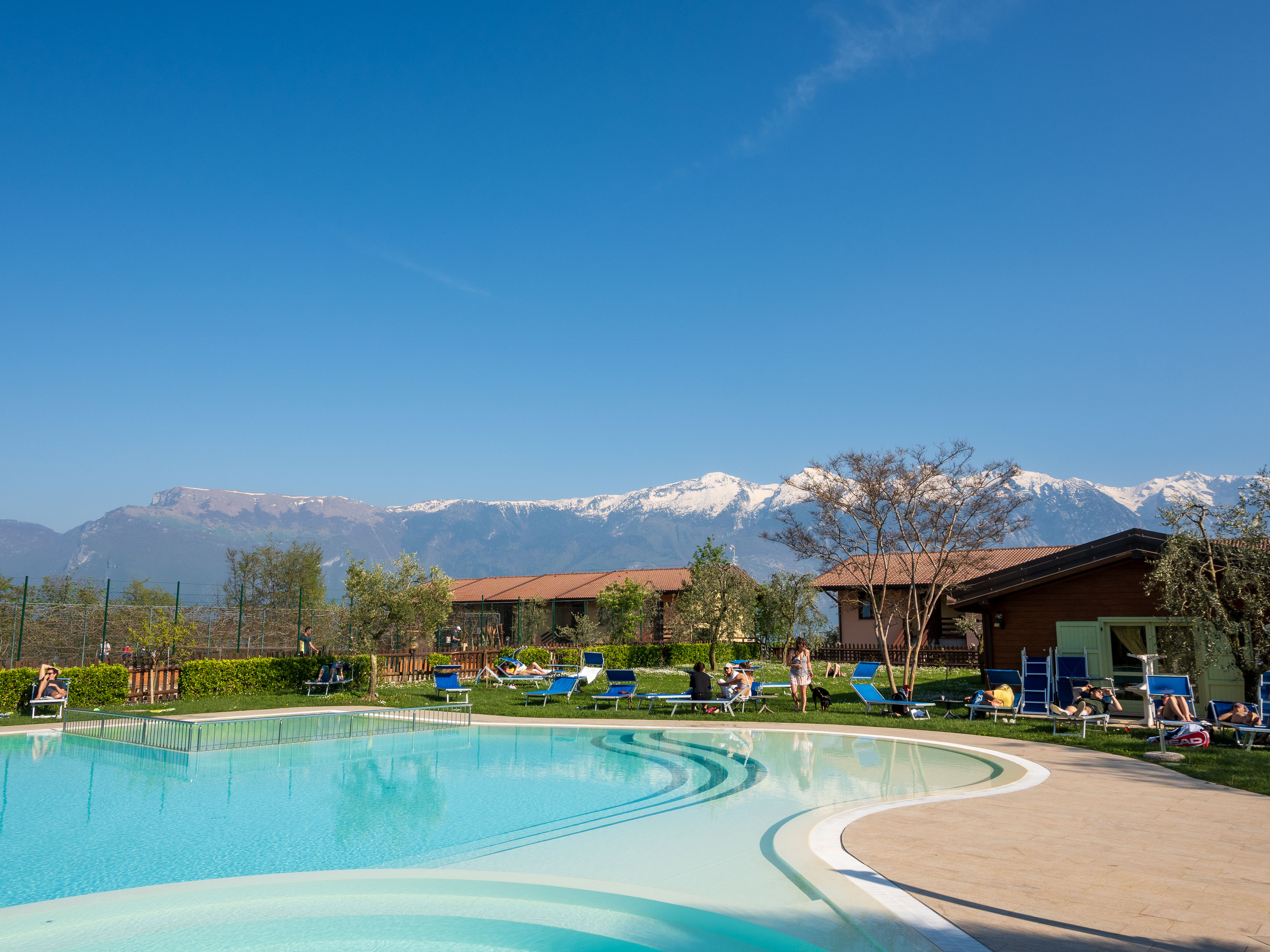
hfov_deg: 67.3
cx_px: 603
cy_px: 477
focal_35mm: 26
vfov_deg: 53.1
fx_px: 954
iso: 125
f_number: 7.1
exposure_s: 1/500
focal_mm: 16
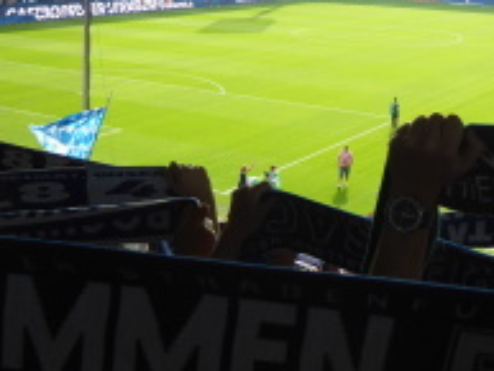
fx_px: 800
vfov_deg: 25.3
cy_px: 31
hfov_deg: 33.6
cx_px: 371
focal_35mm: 56
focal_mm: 4.3
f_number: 3.3
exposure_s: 1/160
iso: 80
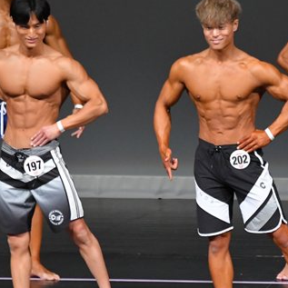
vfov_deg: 2.8
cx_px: 261
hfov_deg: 2.8
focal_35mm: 624
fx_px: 5874
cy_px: 162
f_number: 5.6
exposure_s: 1/400
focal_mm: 200
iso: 4000
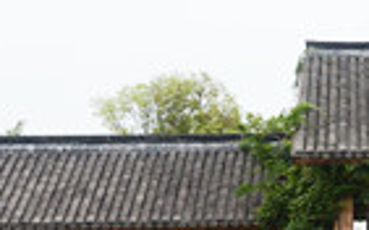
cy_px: 201
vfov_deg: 11.1
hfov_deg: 16.5
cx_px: 529
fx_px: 1176
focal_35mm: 117
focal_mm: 24
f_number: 5.6
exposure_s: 1/1250
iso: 1100
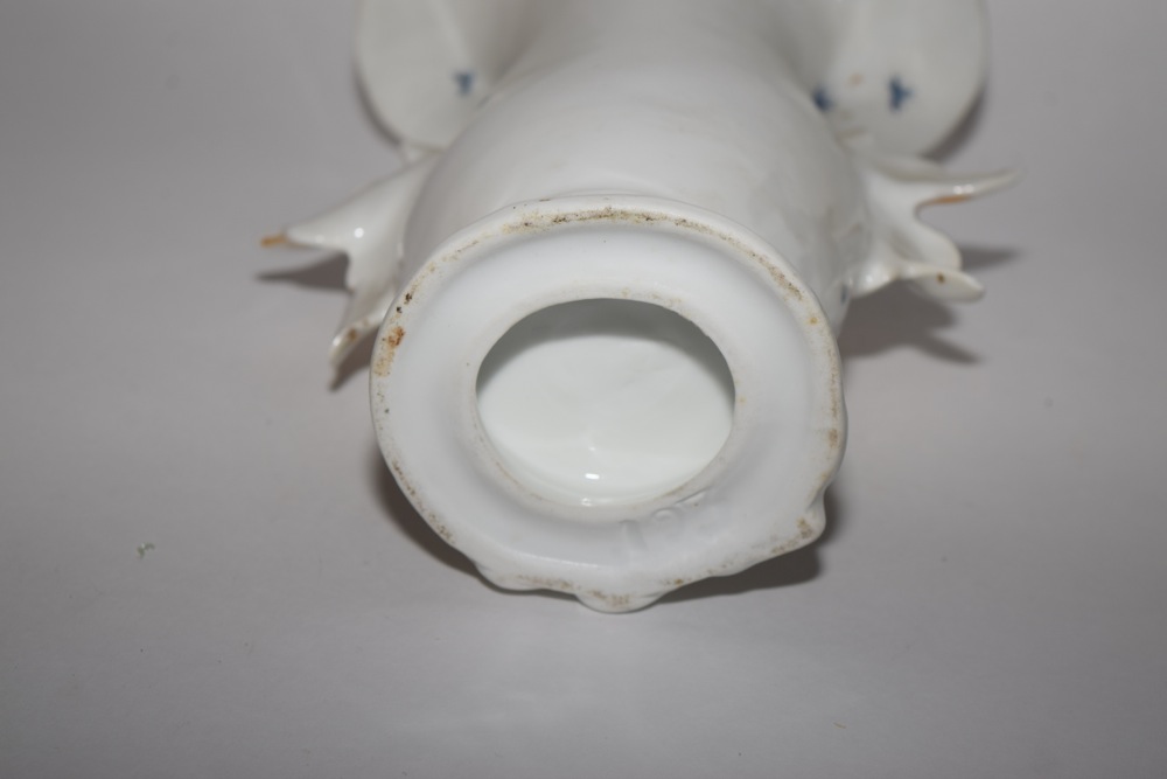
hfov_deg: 24.6
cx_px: 584
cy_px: 390
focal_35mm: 82
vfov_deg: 16.6
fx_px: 2675
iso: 100
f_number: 5.6
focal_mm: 55
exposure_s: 1/60
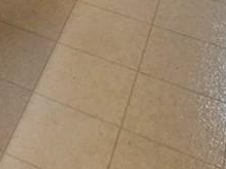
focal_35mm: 95
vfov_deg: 12.0
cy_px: -258
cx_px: -175
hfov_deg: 17.1
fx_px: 620
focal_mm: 2.2
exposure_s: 1/60
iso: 125
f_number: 2.2
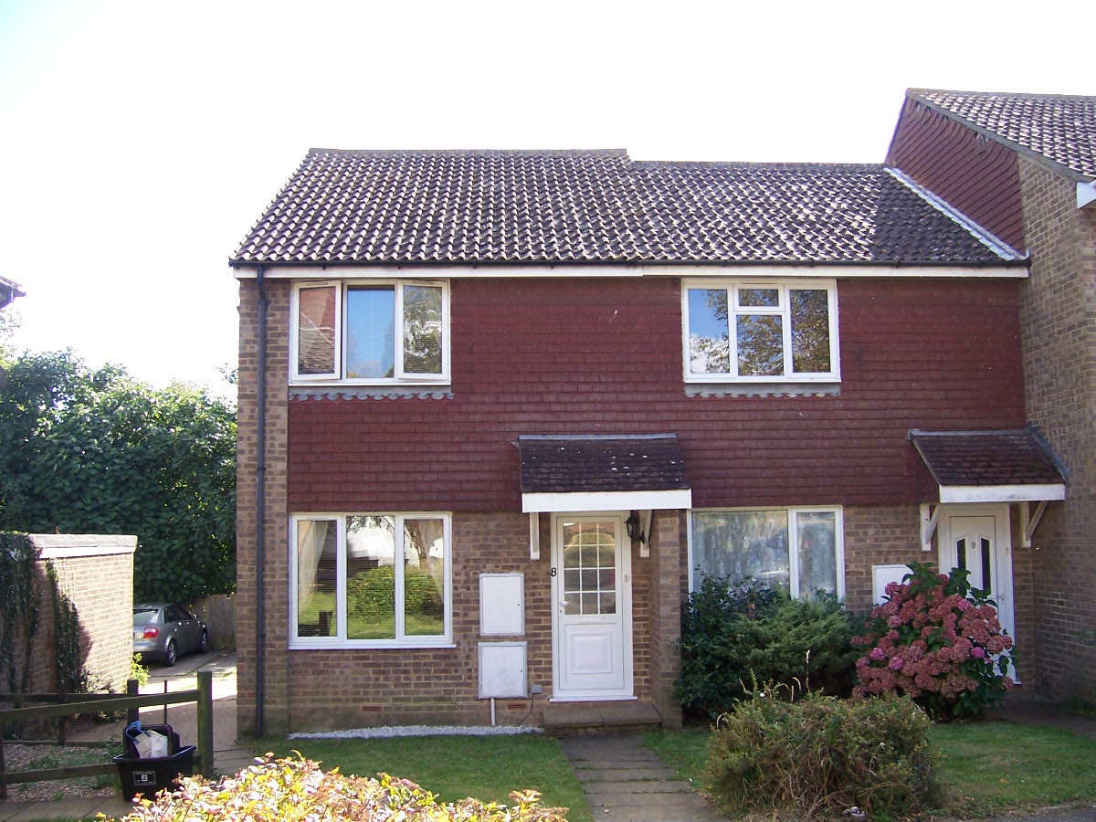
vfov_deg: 39.7
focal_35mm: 36
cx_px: 548
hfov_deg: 51.4
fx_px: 1140
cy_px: 411
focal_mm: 6
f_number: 3
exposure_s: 1/250
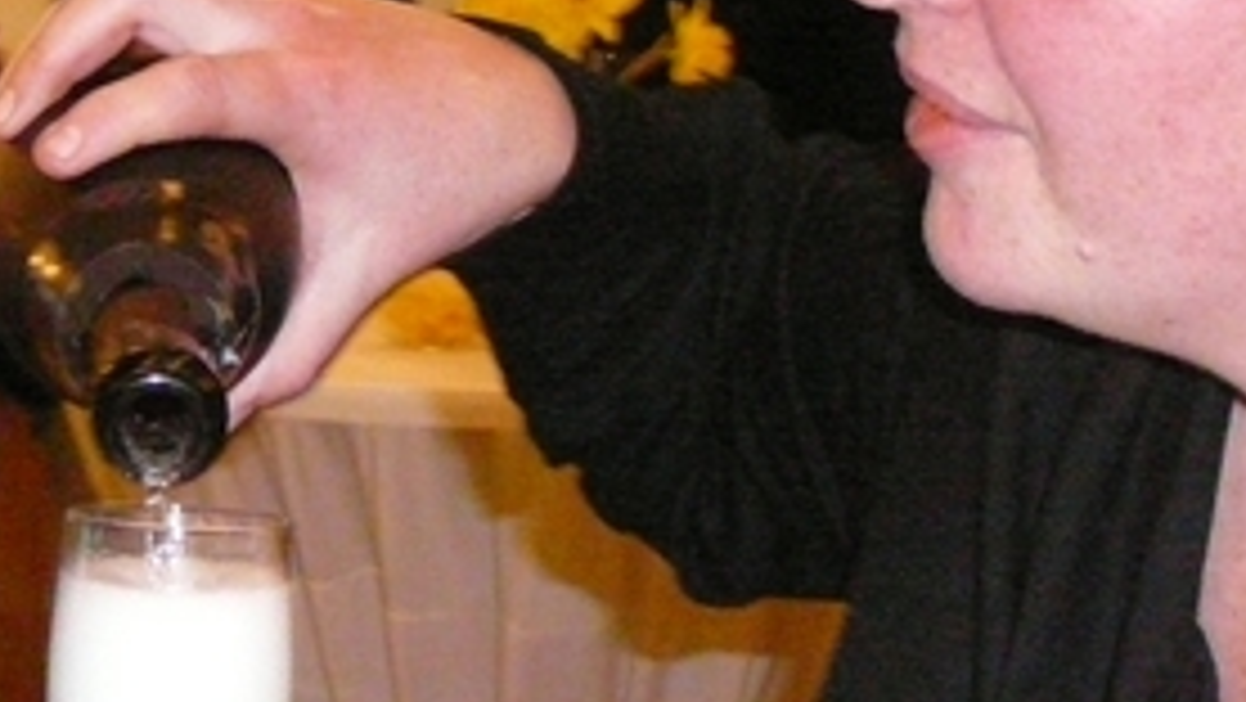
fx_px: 4594
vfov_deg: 8.7
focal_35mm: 139
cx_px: 409
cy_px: -90
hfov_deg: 15.4
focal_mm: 8.7
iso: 800
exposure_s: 1/30
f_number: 3.5
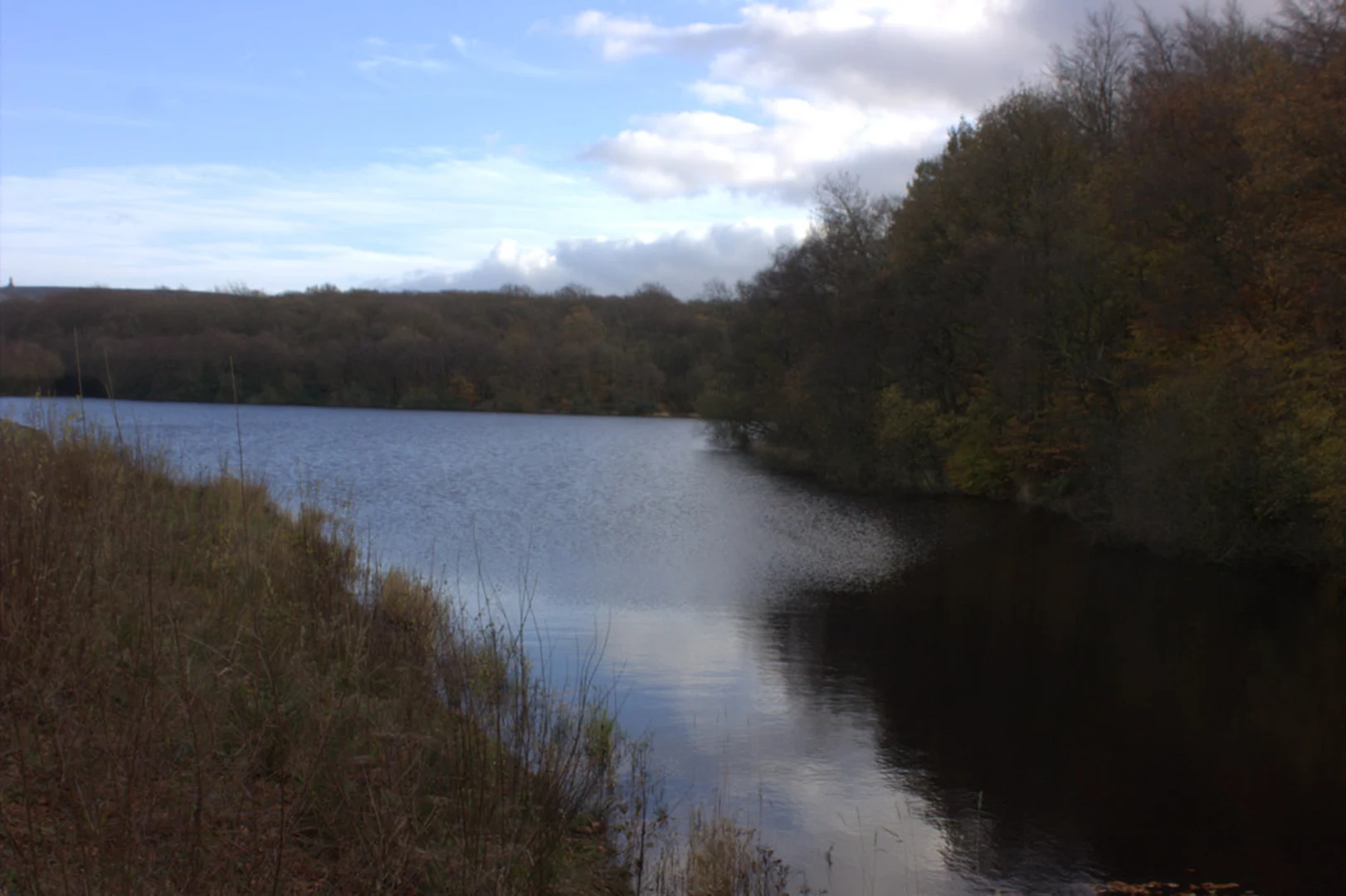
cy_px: 448
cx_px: 673
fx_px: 1420
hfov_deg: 50.7
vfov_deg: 35.0
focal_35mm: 38
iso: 100
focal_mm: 24
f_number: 8
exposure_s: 1/125
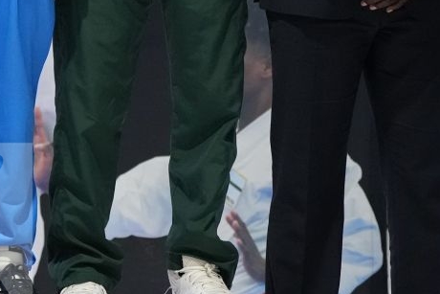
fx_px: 3350
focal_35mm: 274
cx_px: -56
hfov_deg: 7.5
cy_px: -110
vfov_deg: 5.0
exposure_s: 1/250
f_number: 2.8
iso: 3200
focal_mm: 70
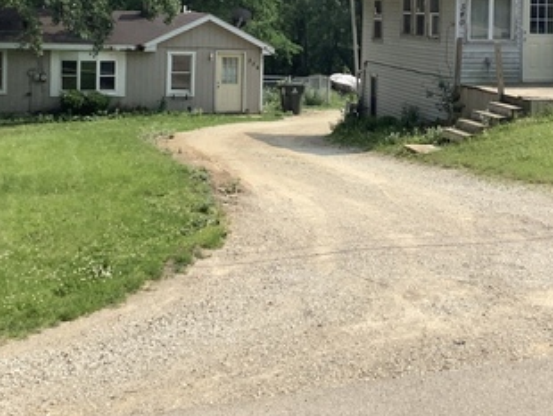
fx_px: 1023
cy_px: 21
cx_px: 350
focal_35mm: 64
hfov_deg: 30.1
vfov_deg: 22.3
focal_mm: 3.3
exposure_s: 1/1631
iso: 25
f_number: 2.4
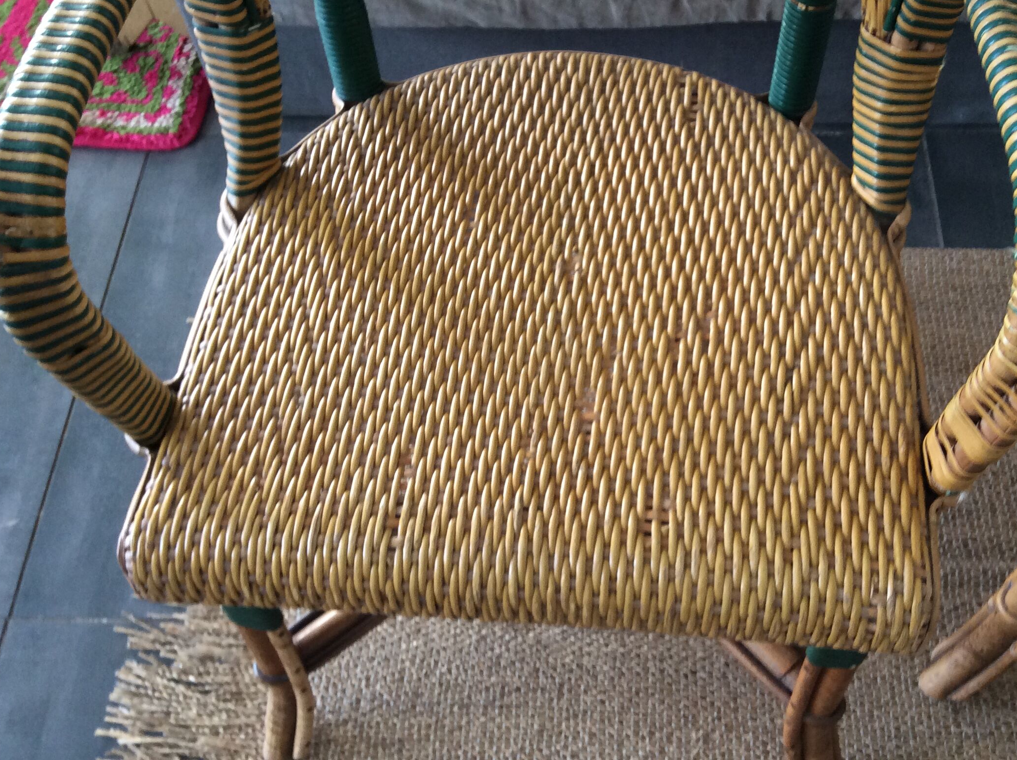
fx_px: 1173
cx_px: 558
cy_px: 364
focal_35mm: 40
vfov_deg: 35.9
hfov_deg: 46.8
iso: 80
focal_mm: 3.3
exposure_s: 1/25
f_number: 2.4
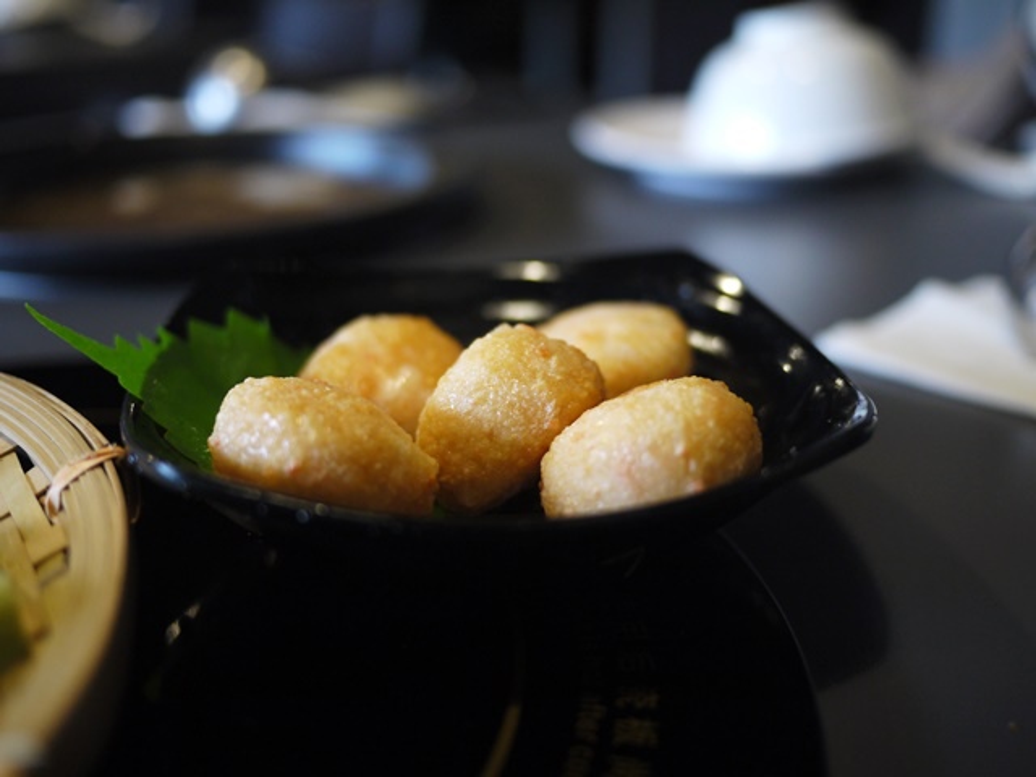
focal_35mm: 40
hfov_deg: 46.8
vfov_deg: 36.0
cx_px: 518
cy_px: 388
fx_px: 1197
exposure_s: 1/100
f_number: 1.7
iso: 400
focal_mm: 20
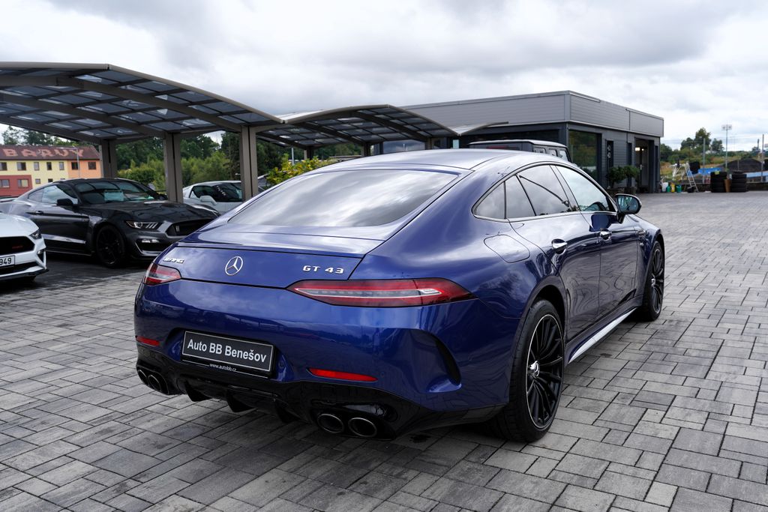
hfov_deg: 60.3
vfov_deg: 42.3
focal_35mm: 31
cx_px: 384
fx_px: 661
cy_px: 256
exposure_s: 1/200
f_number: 6.3
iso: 100
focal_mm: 31
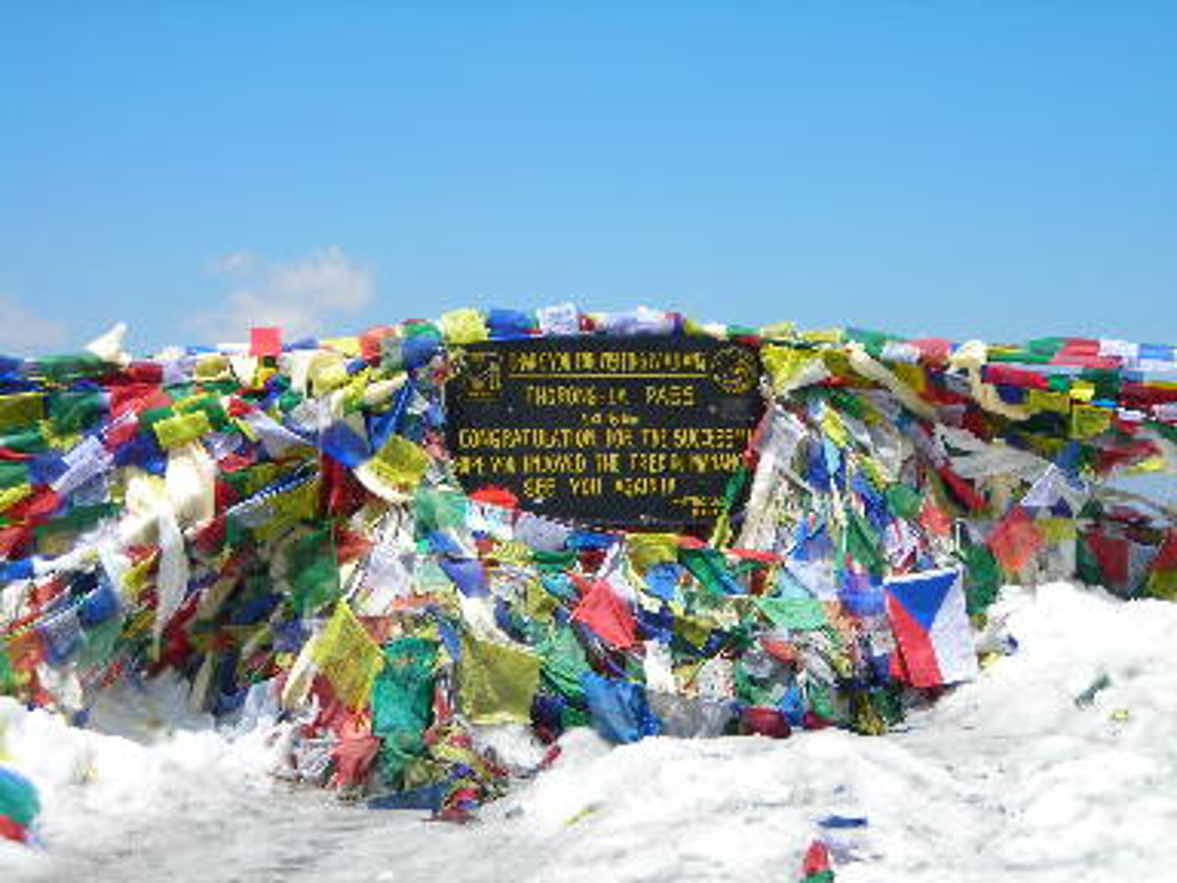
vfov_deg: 12.8
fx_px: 3944
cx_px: 588
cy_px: 442
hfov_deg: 17.0
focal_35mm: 116
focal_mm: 19.2
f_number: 5.3
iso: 50
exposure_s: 1/308
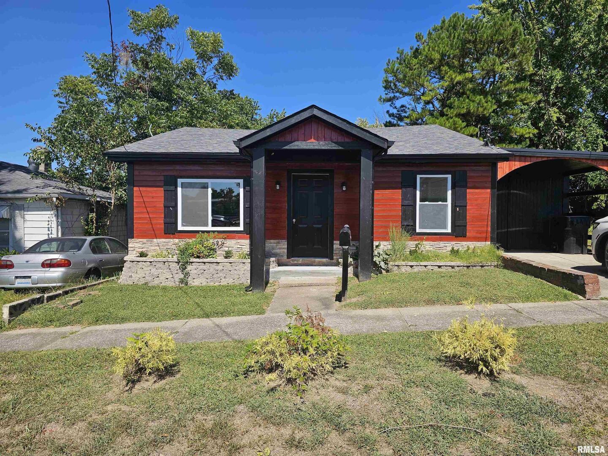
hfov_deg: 73.9
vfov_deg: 58.9
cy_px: 228
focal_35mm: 23
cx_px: 304
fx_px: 404
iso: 10
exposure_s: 1/829
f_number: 1.7
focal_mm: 6.3
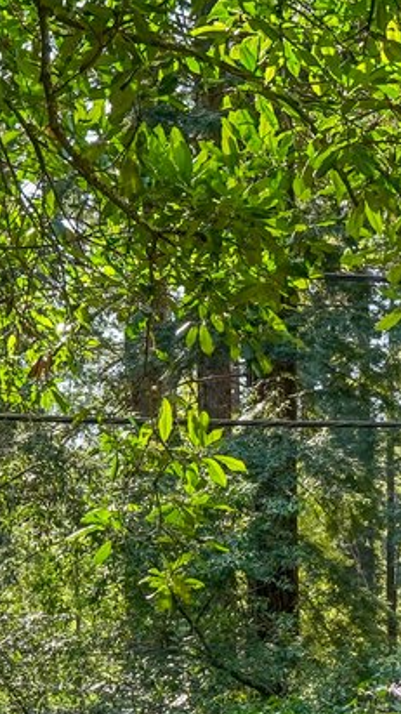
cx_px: 385
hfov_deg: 15.6
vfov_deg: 27.1
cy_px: 602
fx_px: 1440
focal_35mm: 76
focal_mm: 14.6
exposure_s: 1/250
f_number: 8
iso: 640
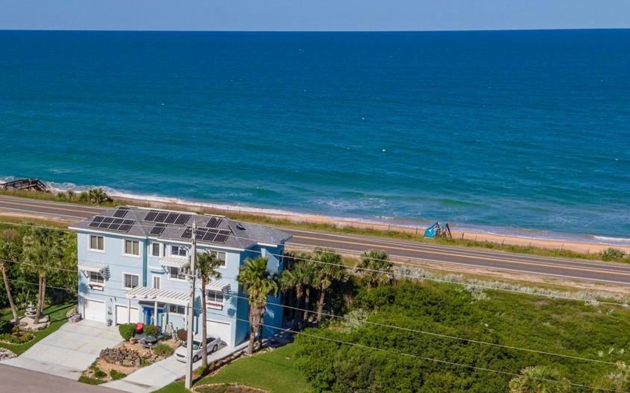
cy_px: 374
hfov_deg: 40.0
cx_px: 120
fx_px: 824
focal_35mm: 48
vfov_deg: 25.8
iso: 100
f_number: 2.8
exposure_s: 1/730
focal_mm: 4.5
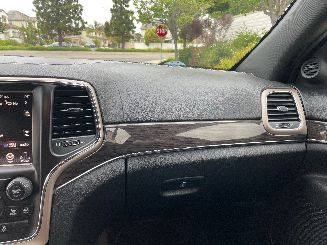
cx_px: 164
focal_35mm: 26
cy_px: 122
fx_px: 246
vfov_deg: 53.1
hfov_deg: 67.3
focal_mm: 4.2
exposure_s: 1/121
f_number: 1.6
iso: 80
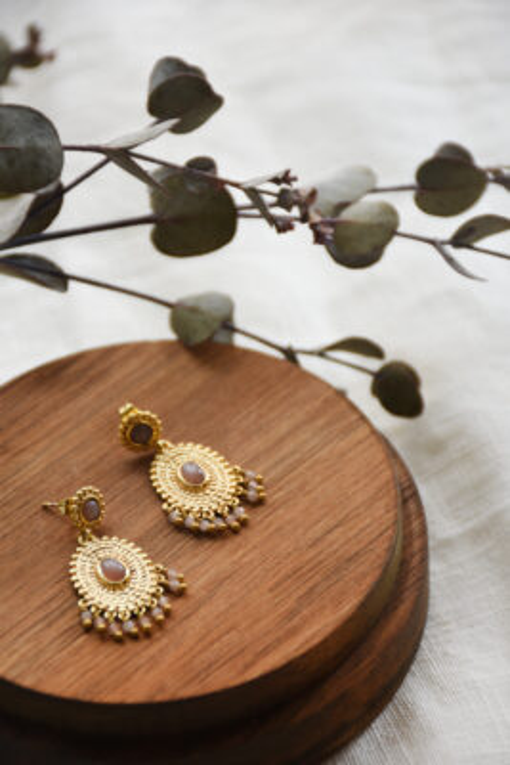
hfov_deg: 8.7
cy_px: 382
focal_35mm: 158
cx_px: 255
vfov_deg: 13.0
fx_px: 3344
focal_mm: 105
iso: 200
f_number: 5.6
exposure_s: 1/13
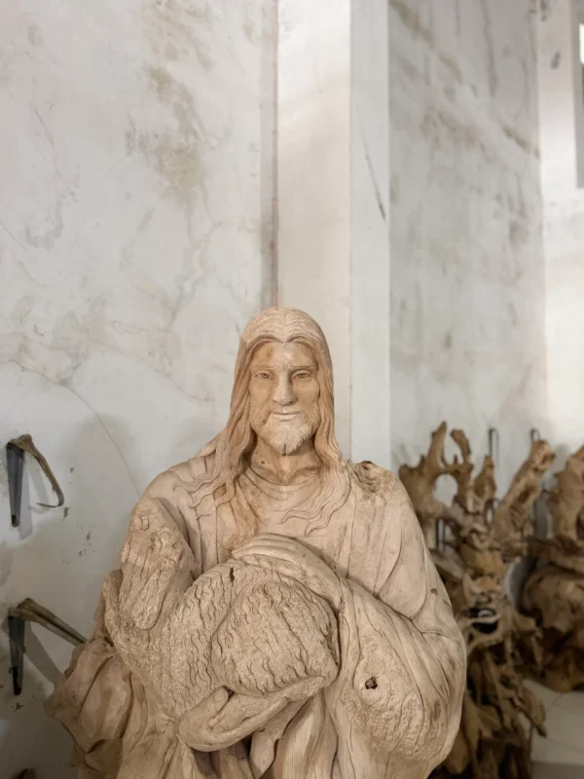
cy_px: 390
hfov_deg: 56.8
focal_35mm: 24
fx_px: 540
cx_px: 292
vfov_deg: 71.6
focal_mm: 6.76
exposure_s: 1/50
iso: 400
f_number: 1.78
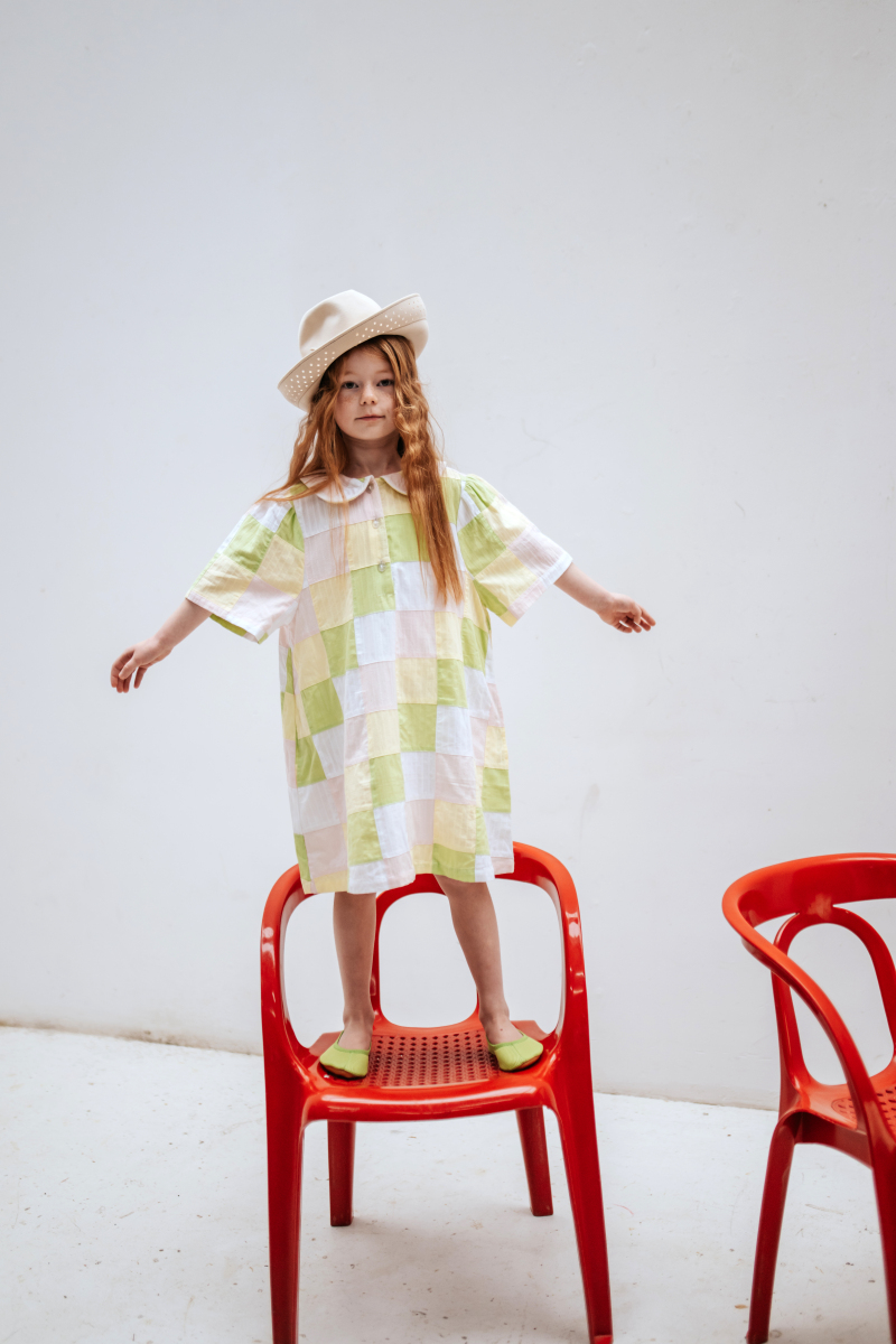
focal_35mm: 35
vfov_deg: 54.4
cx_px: 448
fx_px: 1307
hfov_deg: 37.9
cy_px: 672
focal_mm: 35
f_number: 1.4
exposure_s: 1/640
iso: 400
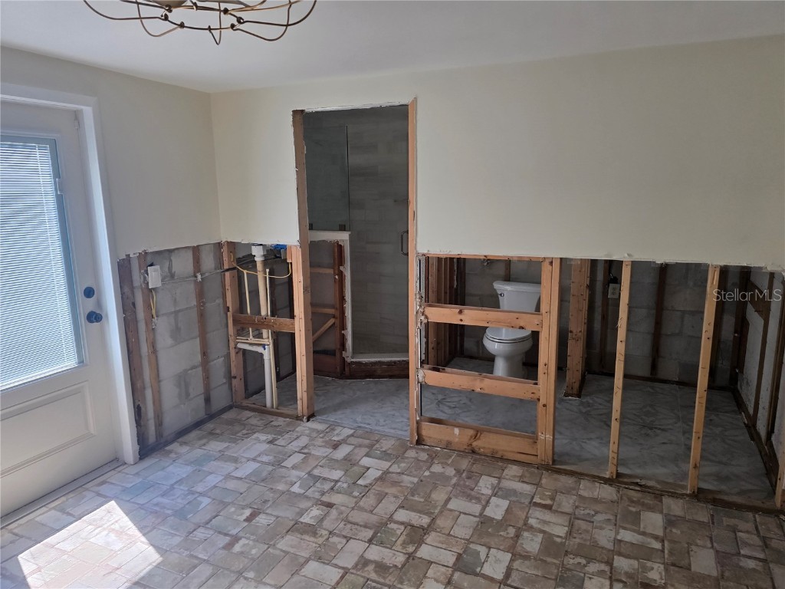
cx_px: 392
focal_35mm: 23
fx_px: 522
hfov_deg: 73.9
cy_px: 294
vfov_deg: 58.9
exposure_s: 1/180
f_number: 1.7
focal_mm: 6.3
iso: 100
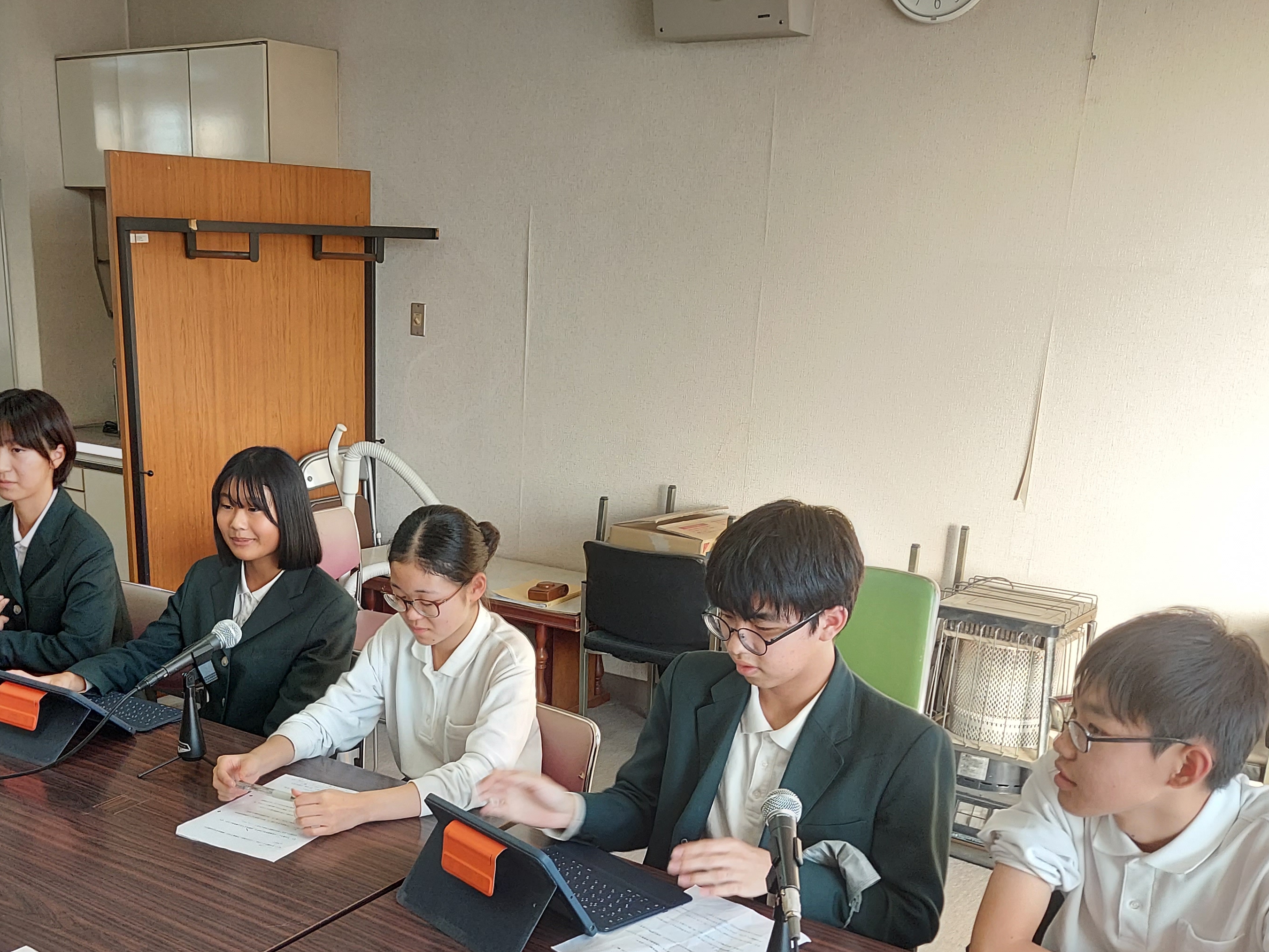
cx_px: 470
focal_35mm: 37
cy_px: 678
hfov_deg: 49.6
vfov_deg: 38.0
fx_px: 1356
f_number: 2
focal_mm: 4.6
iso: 100
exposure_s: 1/60
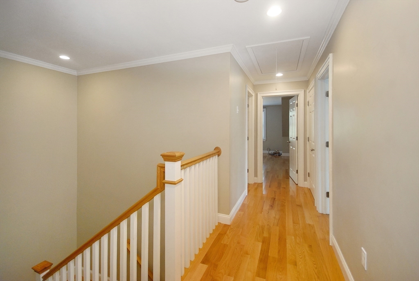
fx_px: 175
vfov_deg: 77.5
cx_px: 210
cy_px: 140
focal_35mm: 15
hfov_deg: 100.3
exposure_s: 1/40
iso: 500
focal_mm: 10
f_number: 4.5
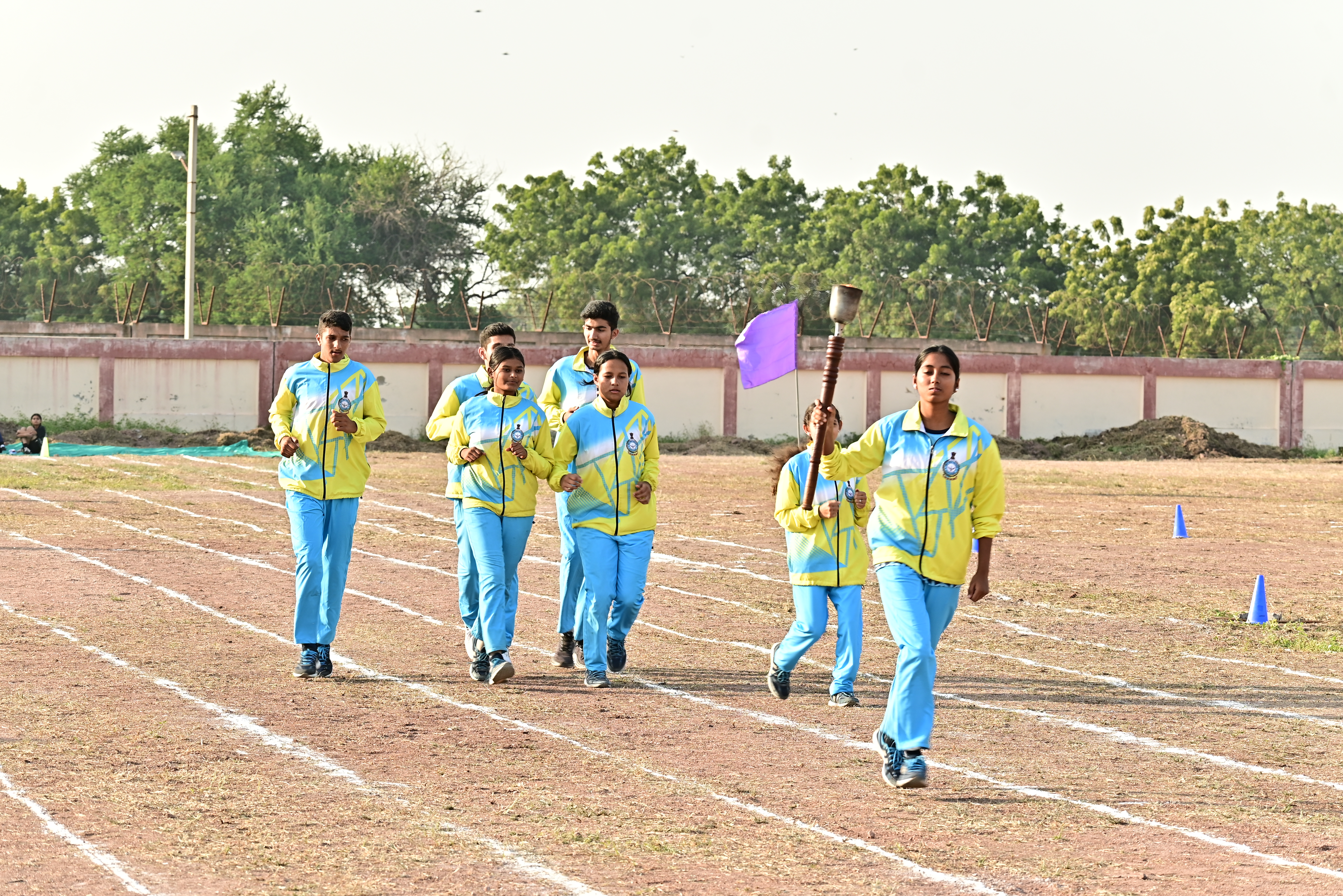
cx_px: 672
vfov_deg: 9.3
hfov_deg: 14.0
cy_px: 448
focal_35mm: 147
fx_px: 5483
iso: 125
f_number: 7.1
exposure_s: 1/125
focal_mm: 98
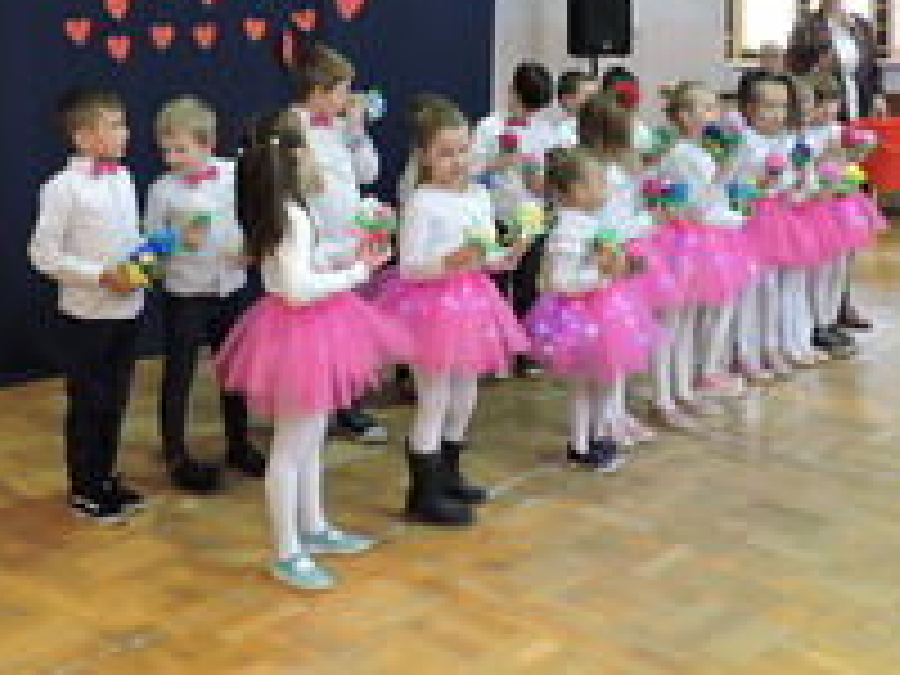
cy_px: 68
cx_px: 495
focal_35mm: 48
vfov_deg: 29.1
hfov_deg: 39.6
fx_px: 1248
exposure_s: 1/30
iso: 400
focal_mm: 4.3
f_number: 3
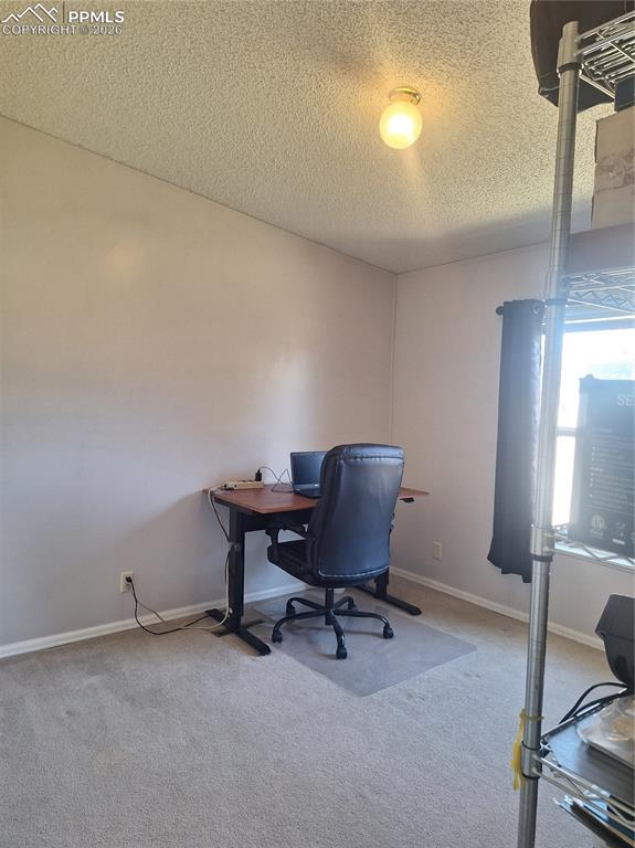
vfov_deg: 74.0
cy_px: 424
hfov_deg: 58.8
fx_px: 563
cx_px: 318
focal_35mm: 23
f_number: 1.8
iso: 100
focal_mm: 5.54
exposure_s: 1/50
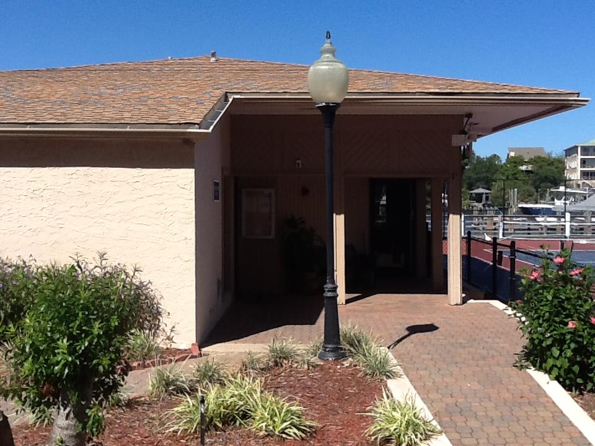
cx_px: 298
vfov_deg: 32.9
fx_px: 756
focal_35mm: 44
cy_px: 223
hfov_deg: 42.9
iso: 40
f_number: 2.4
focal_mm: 2.03
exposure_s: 1/1486
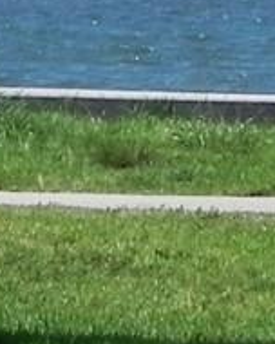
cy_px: -693
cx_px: 293
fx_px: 4843
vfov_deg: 3.9
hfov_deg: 3.2
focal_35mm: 476
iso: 160
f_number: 7.1
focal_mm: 10.3
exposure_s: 1/494
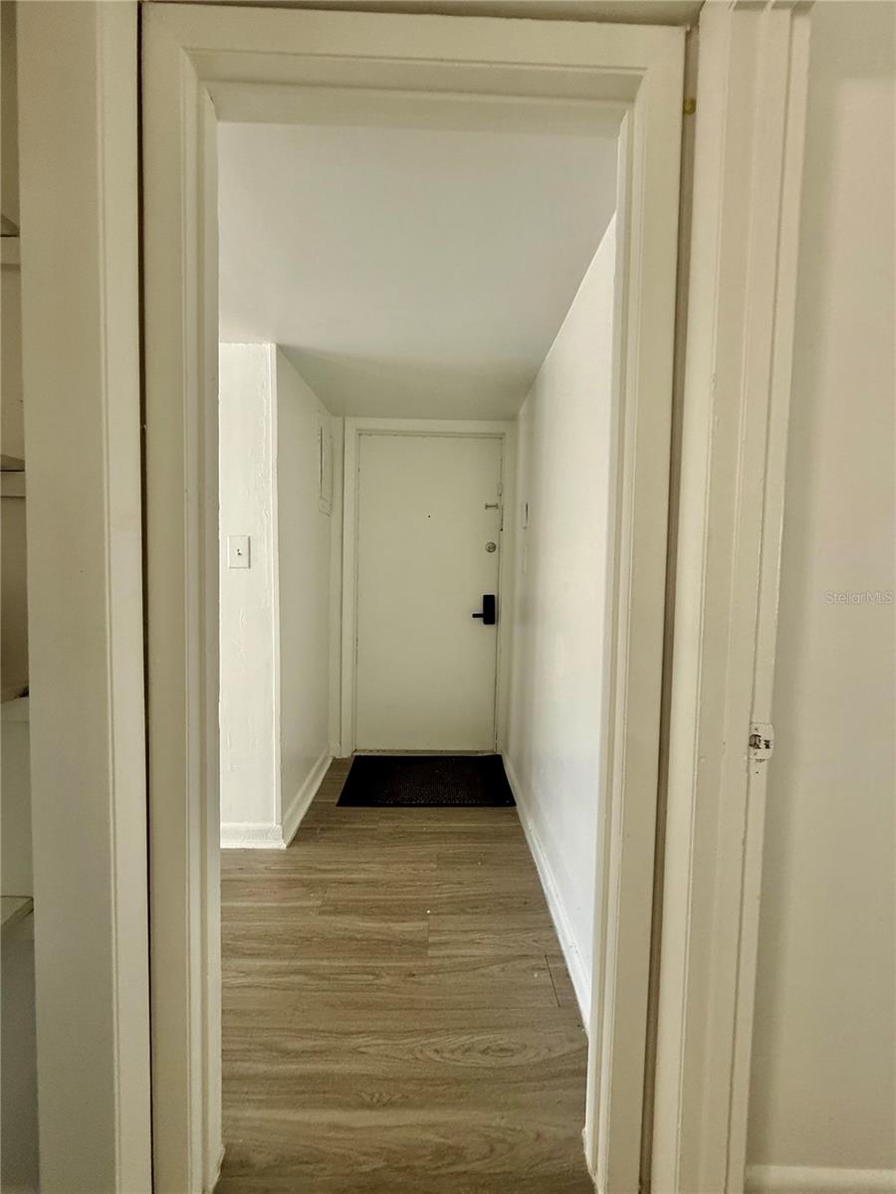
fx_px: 483
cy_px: 597
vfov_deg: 102.1
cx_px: 448
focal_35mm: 14
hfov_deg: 85.7
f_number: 2.2
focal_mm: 2.22
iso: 200
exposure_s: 1/60
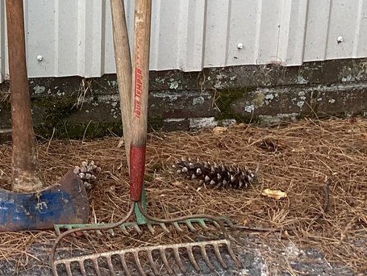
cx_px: -120
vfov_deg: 13.9
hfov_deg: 17.8
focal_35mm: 103
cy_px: -62
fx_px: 1093
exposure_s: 1/142
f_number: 2.4
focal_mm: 3.3
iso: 25
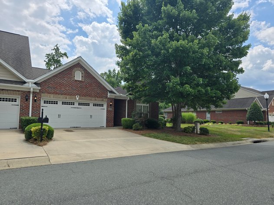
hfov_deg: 73.9
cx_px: 137
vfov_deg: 58.9
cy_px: 102
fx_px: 182
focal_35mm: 23
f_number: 1.7
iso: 12
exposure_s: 1/1189
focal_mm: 6.3
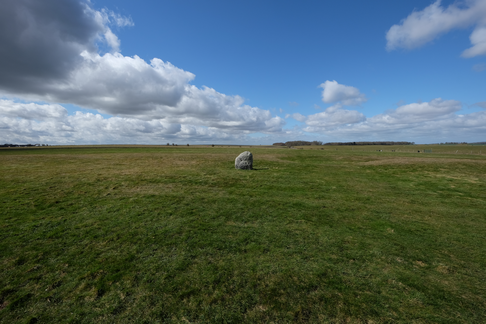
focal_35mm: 15
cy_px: 162
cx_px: 243
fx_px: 202
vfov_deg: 77.3
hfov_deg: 100.4
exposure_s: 1/420
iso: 200
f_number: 9
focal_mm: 10
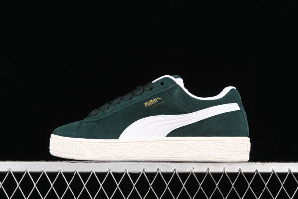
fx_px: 621
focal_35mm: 75
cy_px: 100
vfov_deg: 18.2
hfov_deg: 27.0
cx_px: 149
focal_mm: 50
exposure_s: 1/60
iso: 160
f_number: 6.3
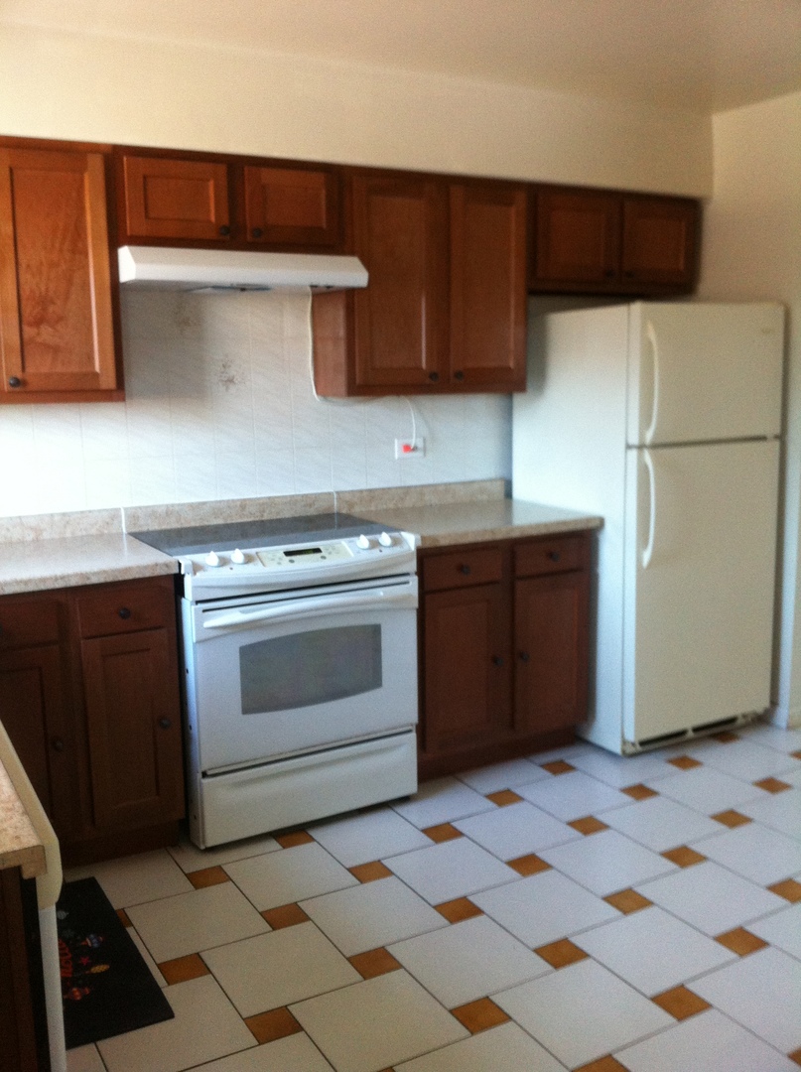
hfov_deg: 40.6
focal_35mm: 35
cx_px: 400
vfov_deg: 52.7
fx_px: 1082
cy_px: 536
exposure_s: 1/17
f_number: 2.8
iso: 125
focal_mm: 3.85
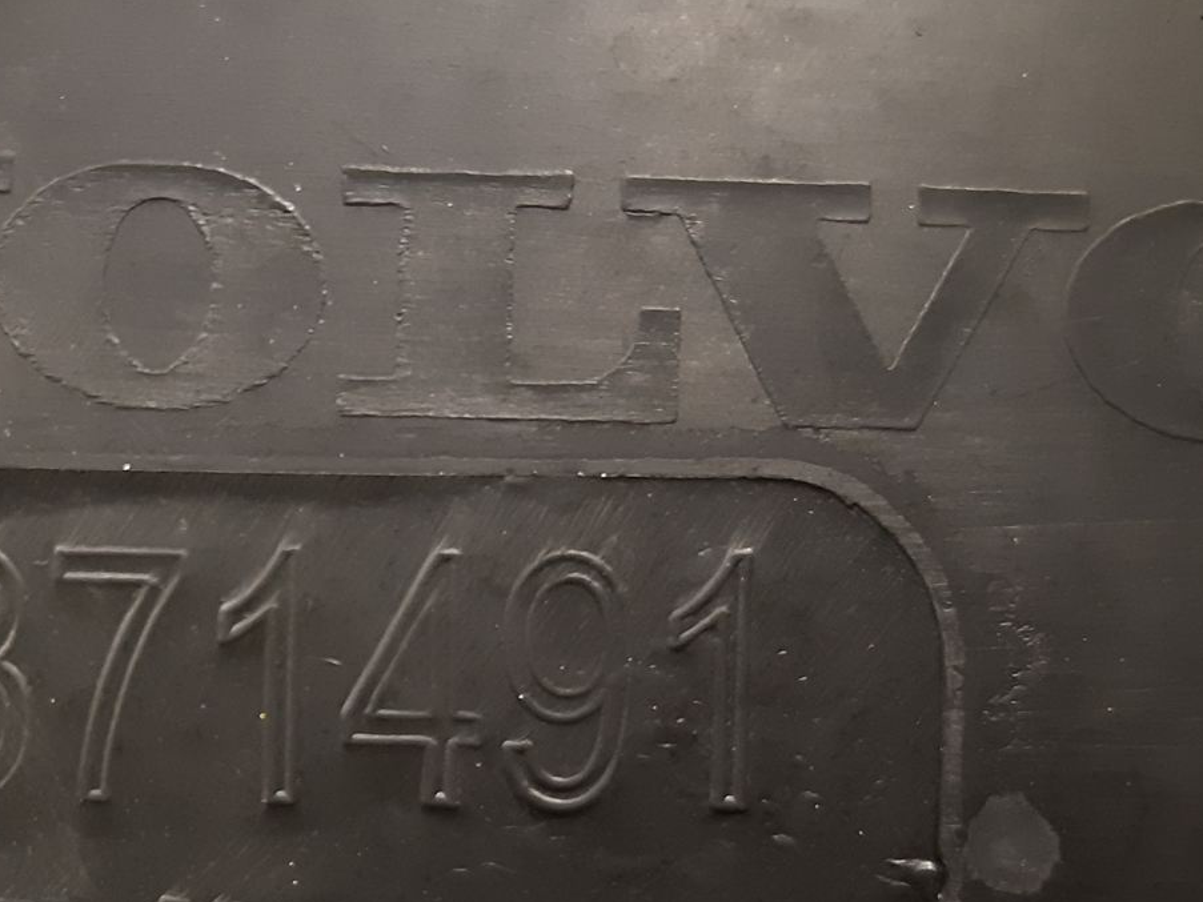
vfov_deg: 24.4
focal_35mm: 59
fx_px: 2050
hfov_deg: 31.6
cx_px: 197
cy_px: 739
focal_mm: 3.93
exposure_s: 1/25
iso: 320
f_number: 1.7
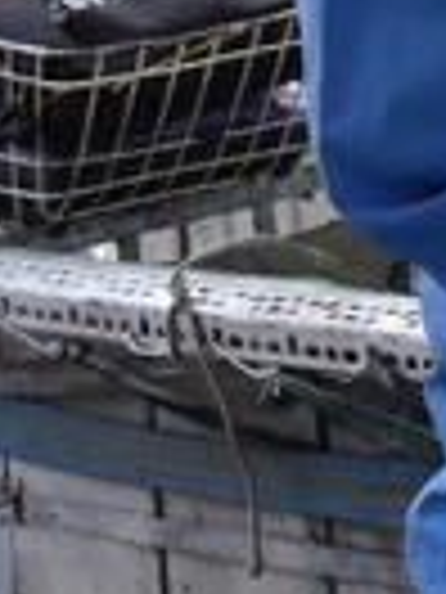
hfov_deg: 7.2
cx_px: 1383
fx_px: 3092
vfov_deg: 10.5
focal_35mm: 180
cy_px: -346
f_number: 9
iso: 1600
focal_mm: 38
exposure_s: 1/320
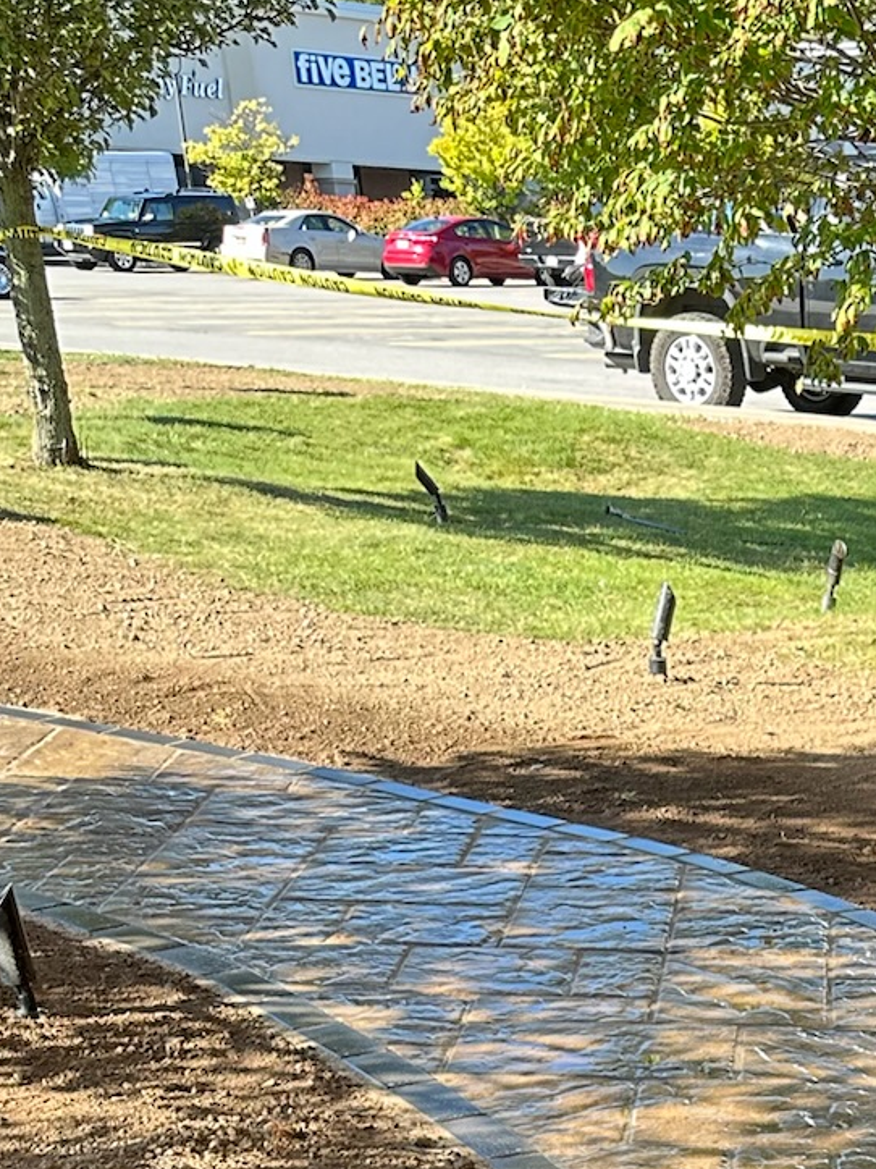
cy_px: 1578
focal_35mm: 68
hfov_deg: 19.8
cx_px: 1152
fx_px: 2295
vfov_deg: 24.4
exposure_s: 1/414
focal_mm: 6.86
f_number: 1.78
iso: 80
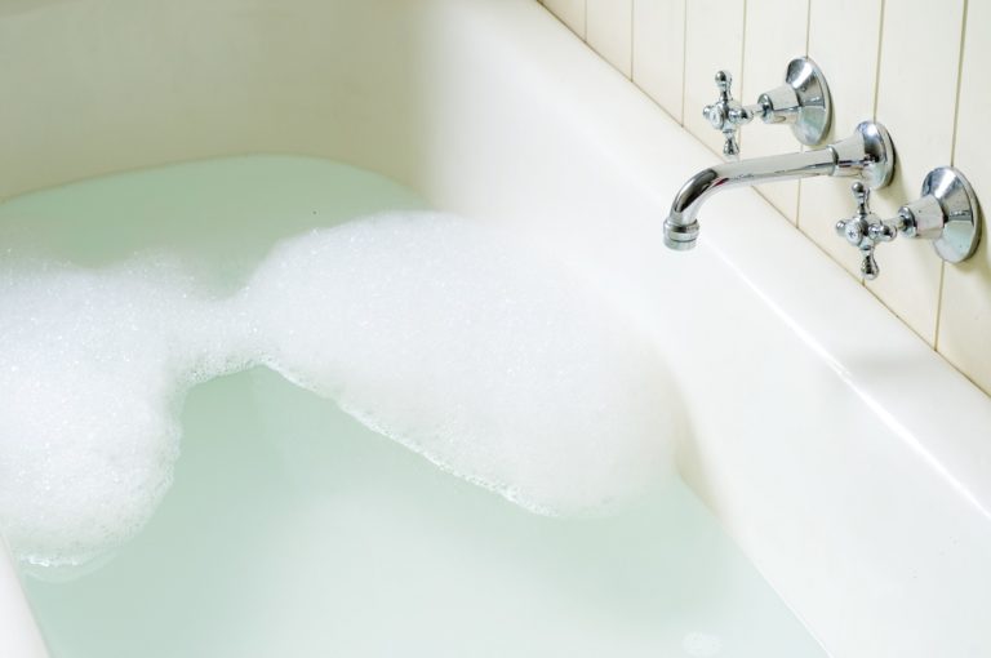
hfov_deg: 27.0
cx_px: 496
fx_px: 2062
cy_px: 329
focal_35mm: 75
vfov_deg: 18.1
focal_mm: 50
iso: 125
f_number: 7.1
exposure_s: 1/1.25
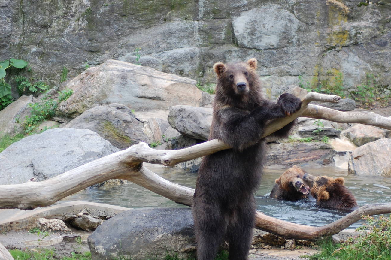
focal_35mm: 129
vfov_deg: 10.6
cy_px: 153
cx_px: 238
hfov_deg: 15.9
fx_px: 1400
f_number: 4
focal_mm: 70
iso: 400
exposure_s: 1/200
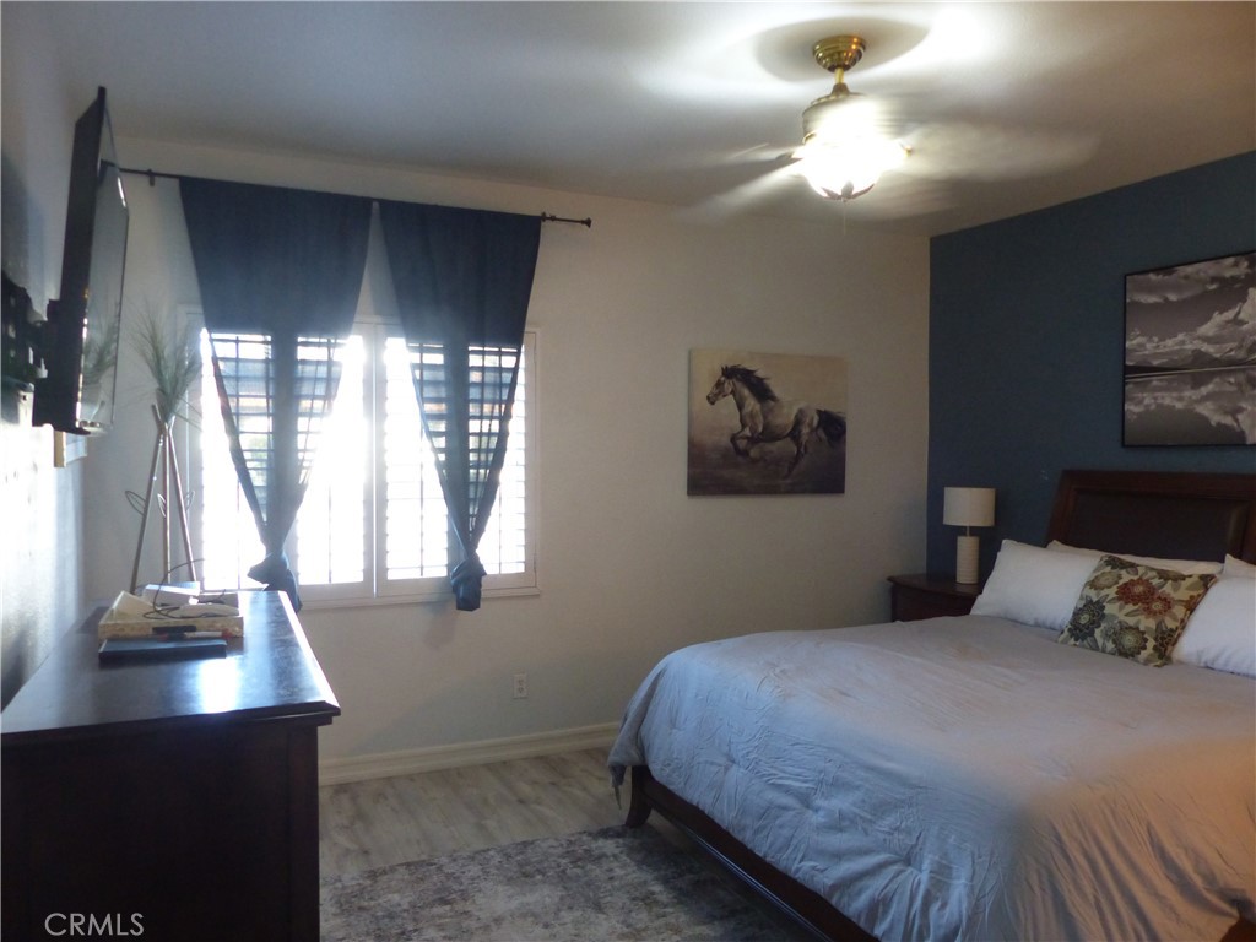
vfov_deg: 54.9
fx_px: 907
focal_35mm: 25
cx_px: 628
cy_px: 471
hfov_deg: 69.4
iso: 400
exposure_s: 1/15
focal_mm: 4.5
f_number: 2.8
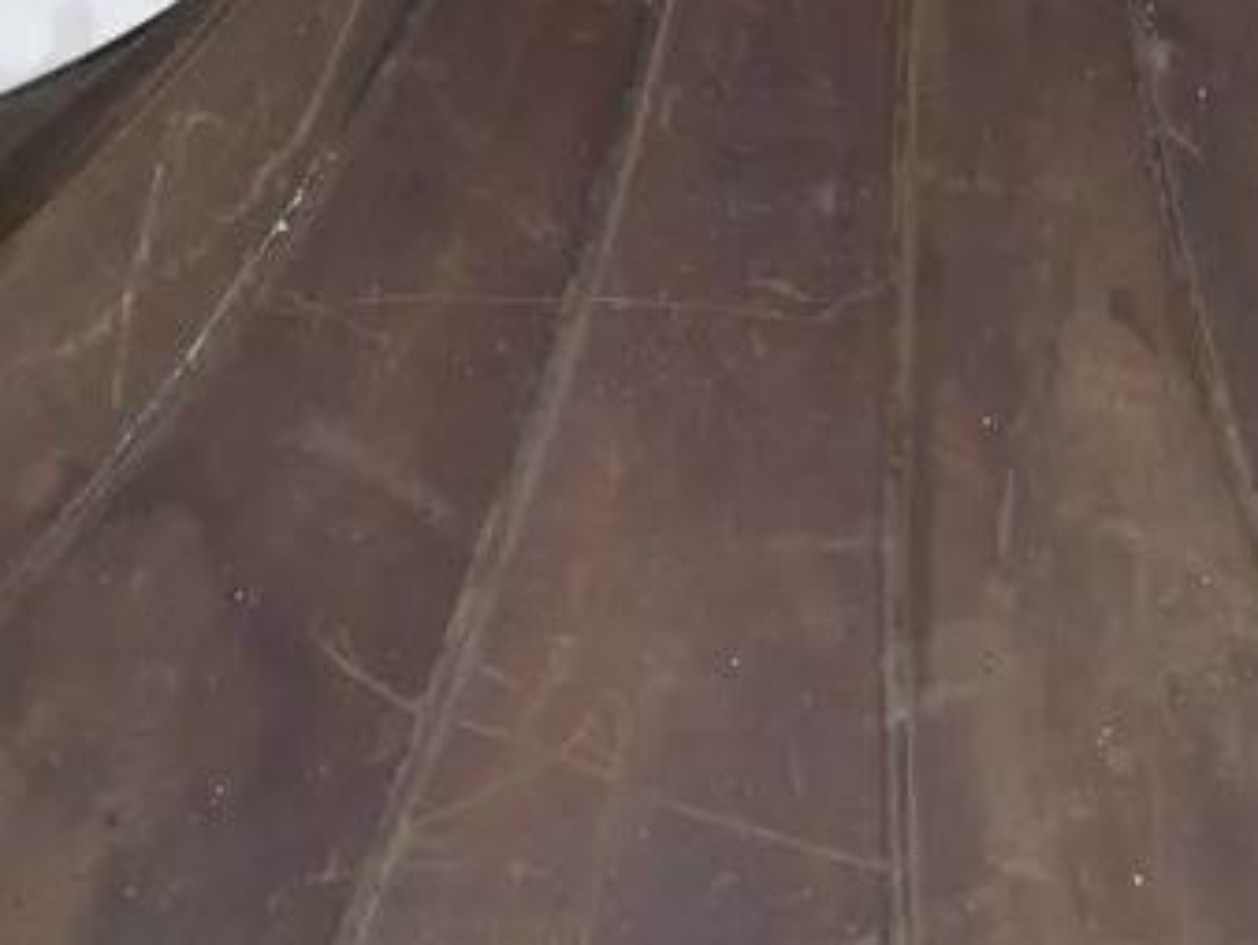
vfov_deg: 12.8
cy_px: 113
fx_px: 4182
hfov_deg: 16.6
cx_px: -123
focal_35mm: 115
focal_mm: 19
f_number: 4.1
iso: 400
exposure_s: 1/60
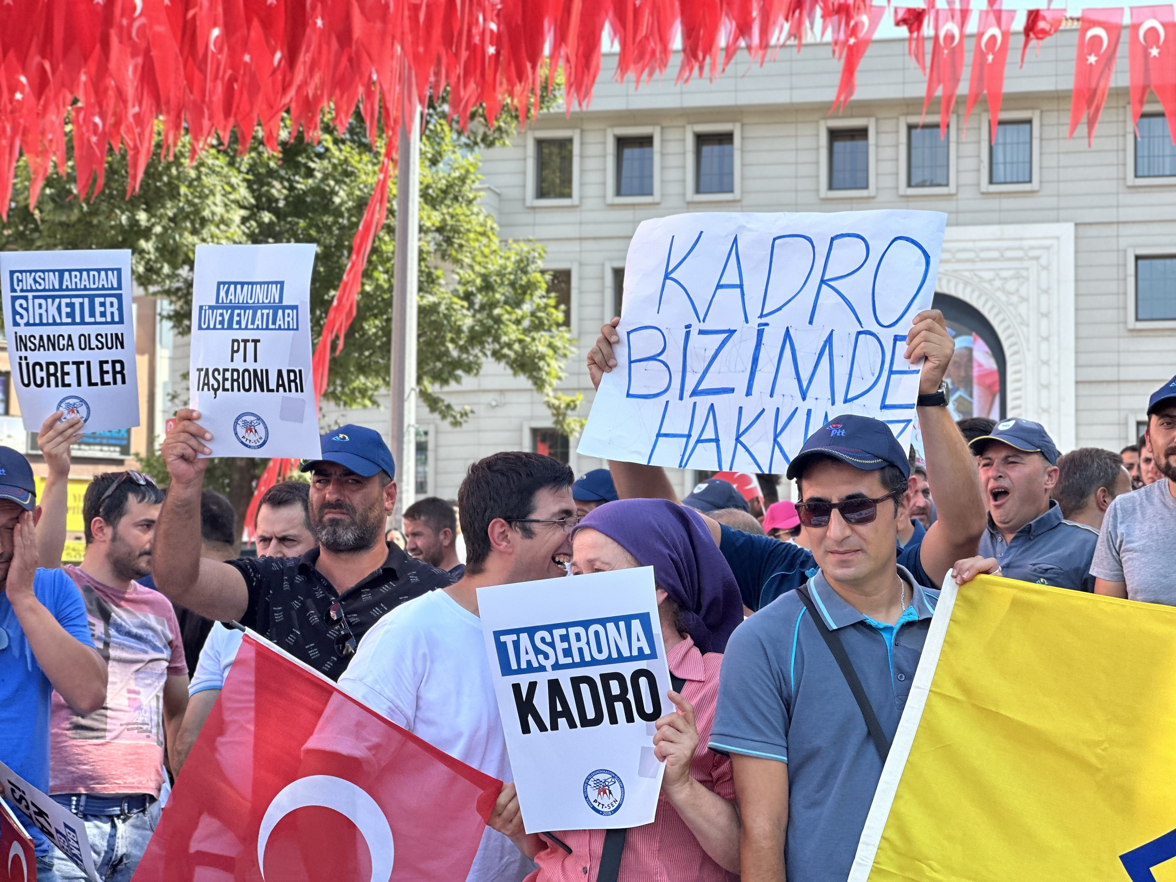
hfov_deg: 25.3
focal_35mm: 77
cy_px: 441
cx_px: 588
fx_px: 2616
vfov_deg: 19.1
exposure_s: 1/288
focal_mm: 9
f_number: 2.8
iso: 25
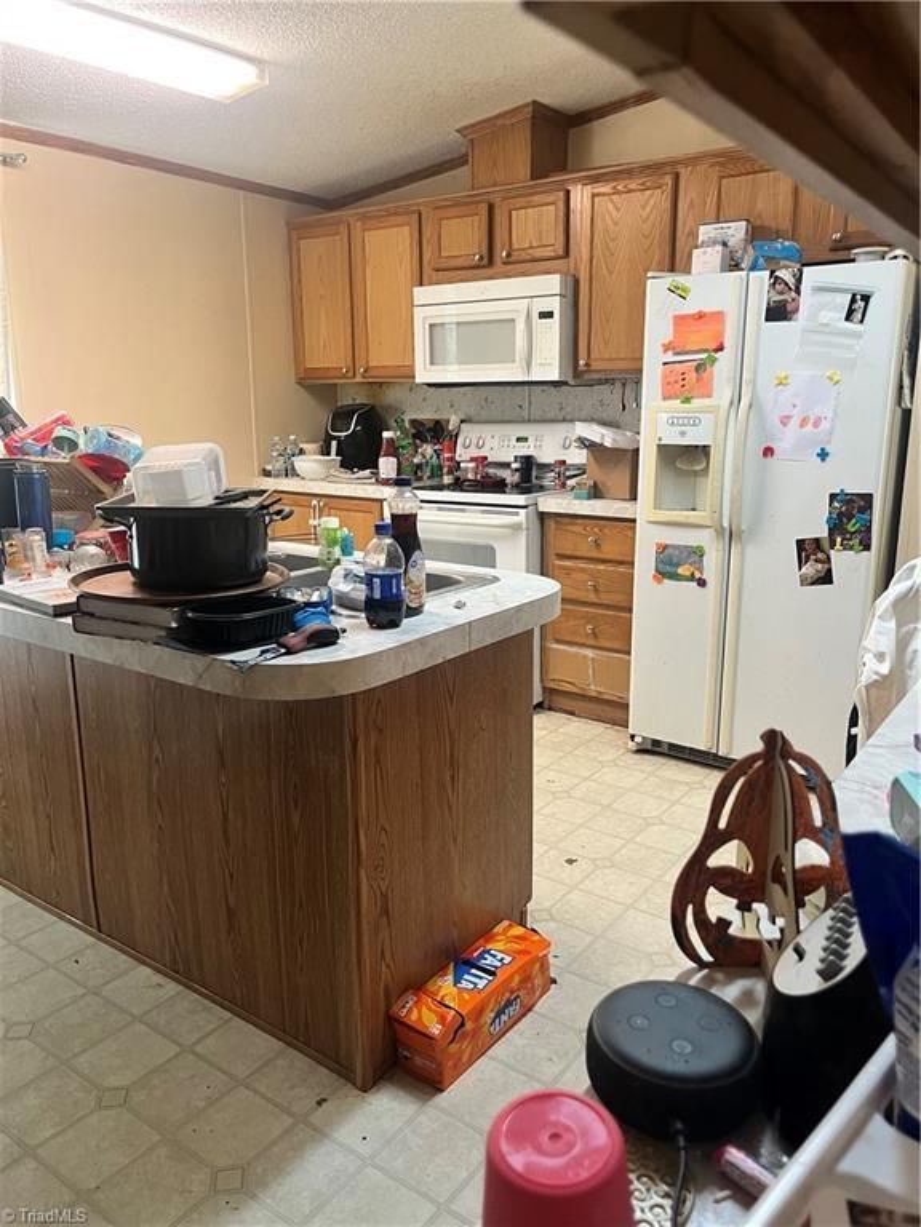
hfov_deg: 53.1
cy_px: 614
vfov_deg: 67.3
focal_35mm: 26
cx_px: 460
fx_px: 922
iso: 160
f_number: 1.6
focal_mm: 5.1
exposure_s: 1/60
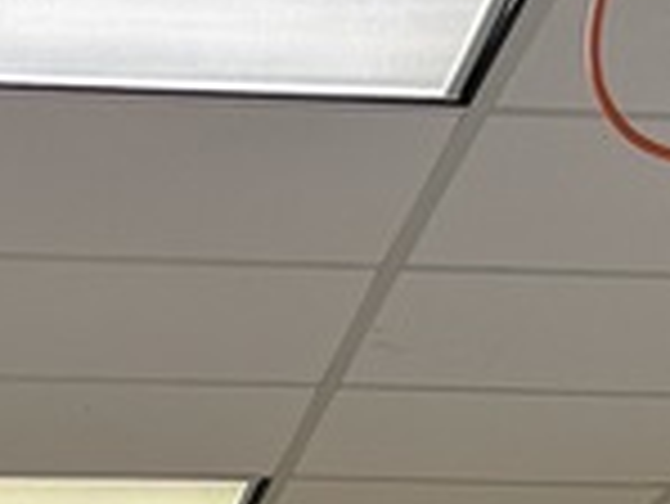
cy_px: 1485
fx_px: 3467
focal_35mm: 179
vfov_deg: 7.4
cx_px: 558
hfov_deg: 11.0
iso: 125
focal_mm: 5.96
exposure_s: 1/43
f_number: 1.6
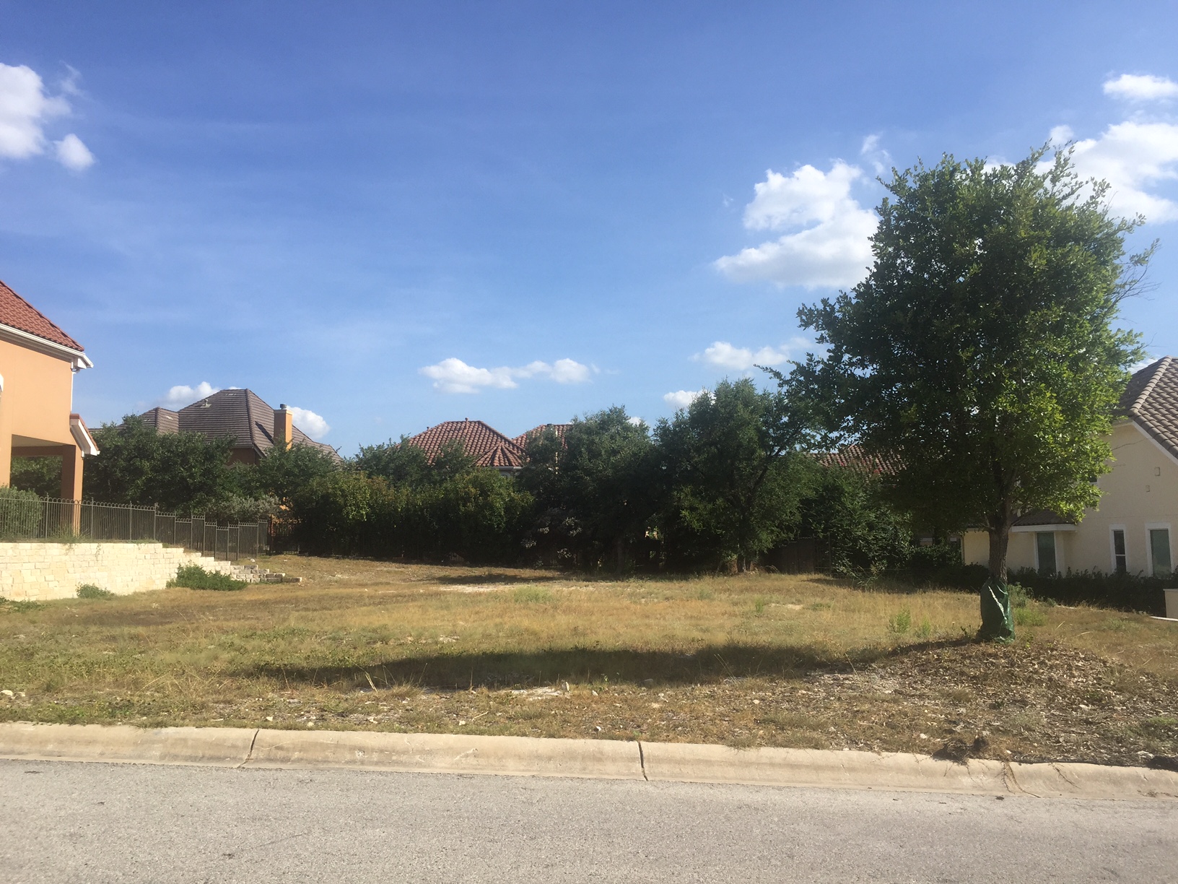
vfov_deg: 48.2
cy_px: 442
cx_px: 589
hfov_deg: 61.7
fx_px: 987
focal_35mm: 29
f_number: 2.2
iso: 32
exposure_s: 1/1799
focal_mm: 4.15
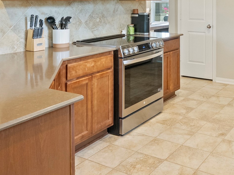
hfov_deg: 42.9
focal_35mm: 42
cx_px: 185
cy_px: 11
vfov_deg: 32.3
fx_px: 284
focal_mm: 19
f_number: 7.1
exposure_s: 1/25
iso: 2000
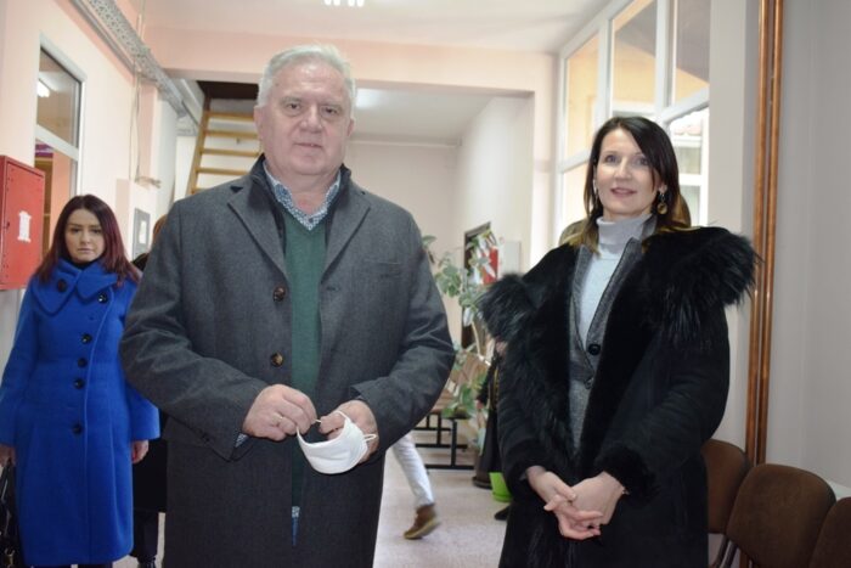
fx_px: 851
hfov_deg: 53.1
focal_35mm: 36
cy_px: 284
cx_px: 426
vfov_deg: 36.9
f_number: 4
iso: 800
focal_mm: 24
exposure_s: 1/60
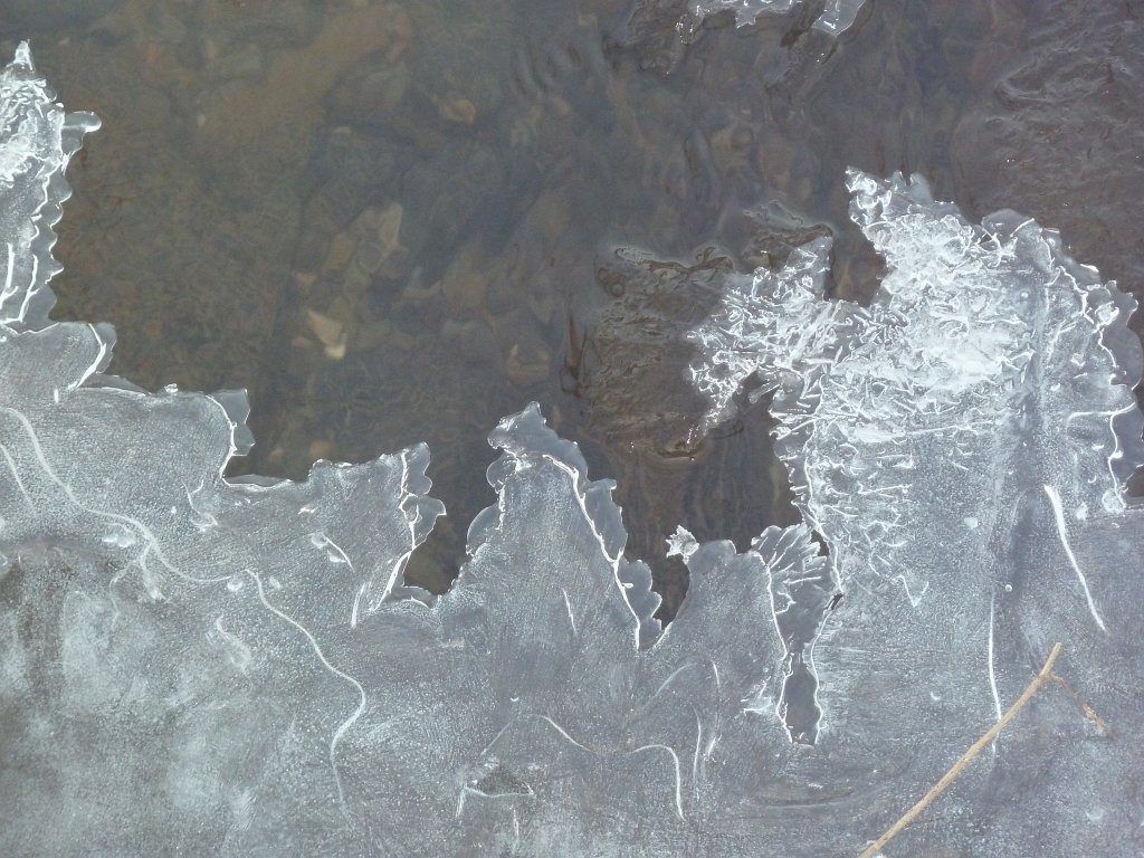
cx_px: 572
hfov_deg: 11.7
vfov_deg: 8.8
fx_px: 5585
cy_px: 429
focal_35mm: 169
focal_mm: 27.8
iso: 320
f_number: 4.5
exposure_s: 1/50
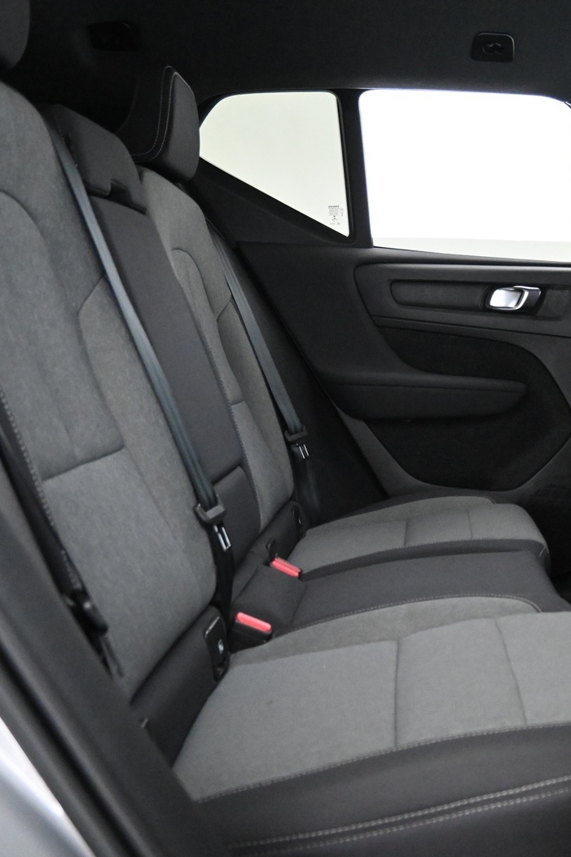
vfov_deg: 51.9
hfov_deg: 34.4
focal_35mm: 37
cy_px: 435
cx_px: 486
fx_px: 880
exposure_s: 1/25
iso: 6400
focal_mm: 16
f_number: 3.5
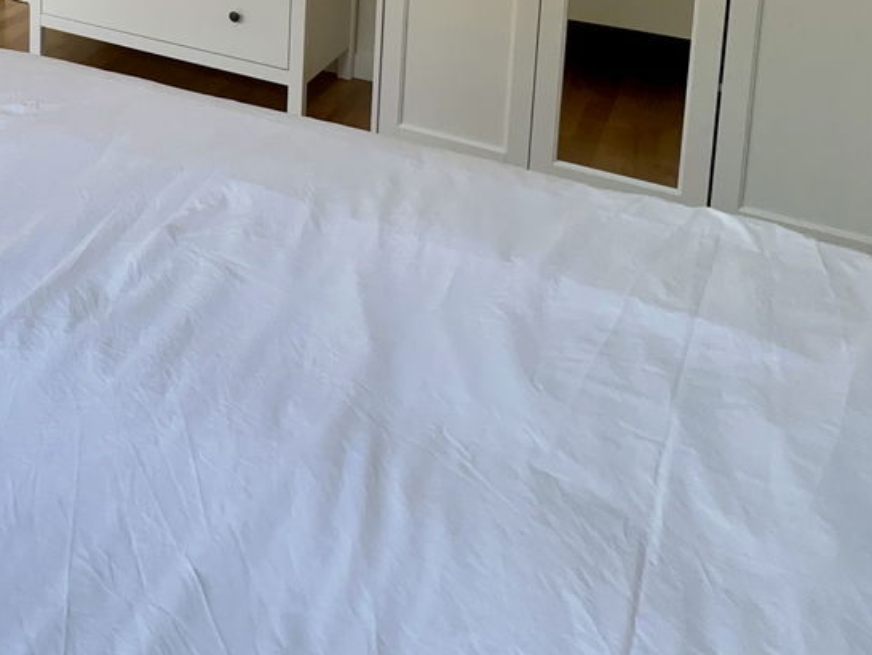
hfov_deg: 41.5
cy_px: -185
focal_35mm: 41
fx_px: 1033
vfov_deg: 28.9
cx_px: 61
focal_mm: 2.22
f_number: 2.2
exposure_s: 1/100
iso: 64
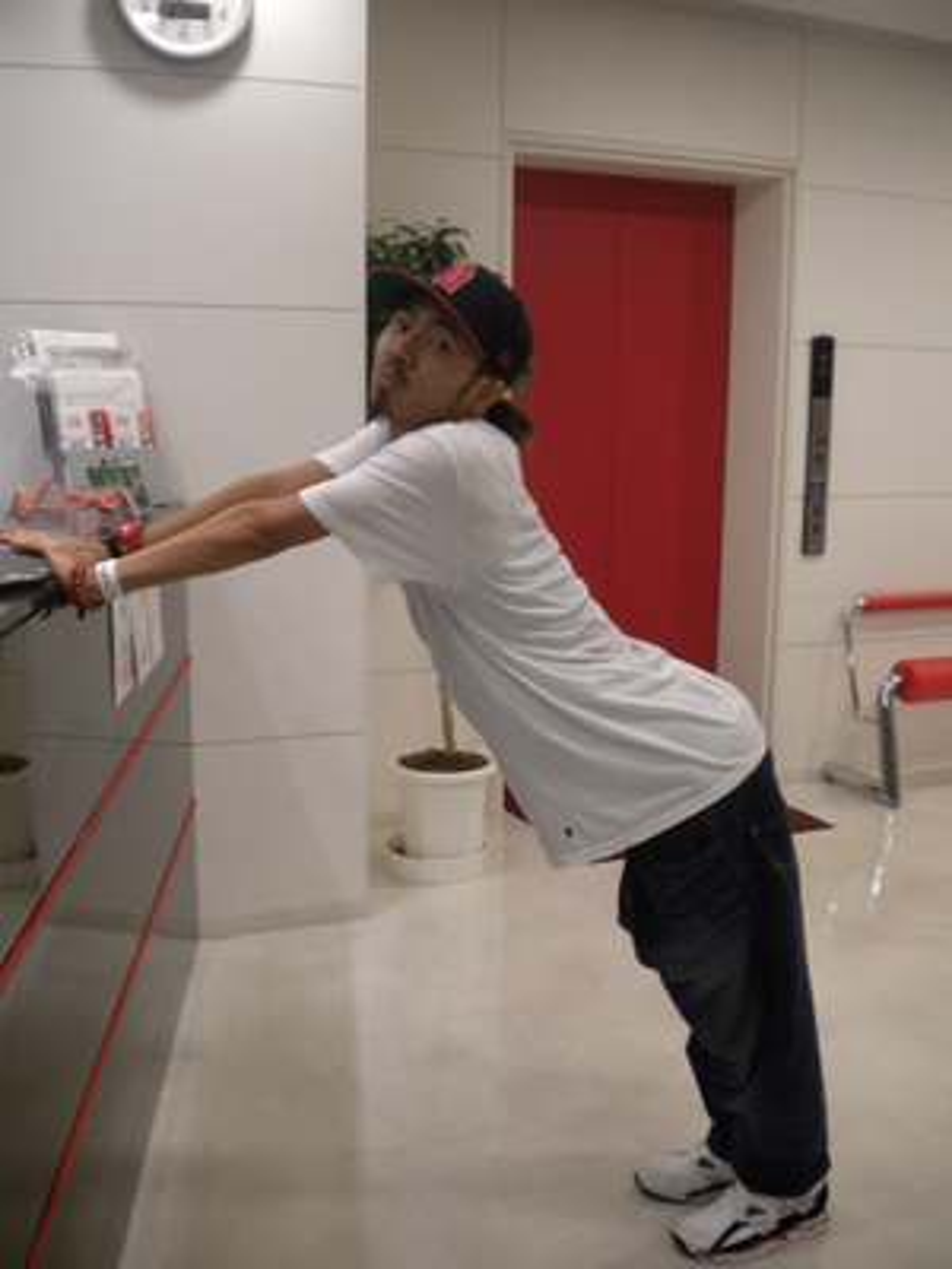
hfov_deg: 40.7
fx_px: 1283
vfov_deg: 52.6
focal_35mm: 35
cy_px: 634
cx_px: 476
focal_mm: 6.3
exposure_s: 1/58.3
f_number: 3.1
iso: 311
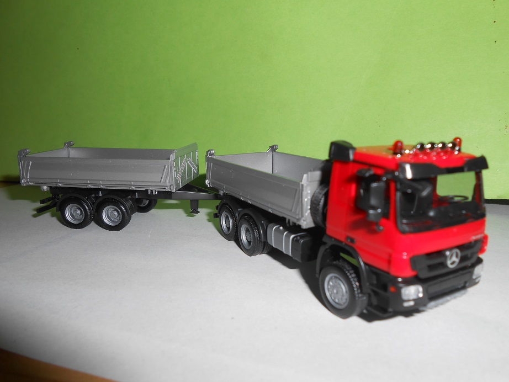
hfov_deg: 67.3
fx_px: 382
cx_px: 254
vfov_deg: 53.1
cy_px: 191
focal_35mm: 26
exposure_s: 1/25
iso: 80
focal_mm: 4.6
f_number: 11.5
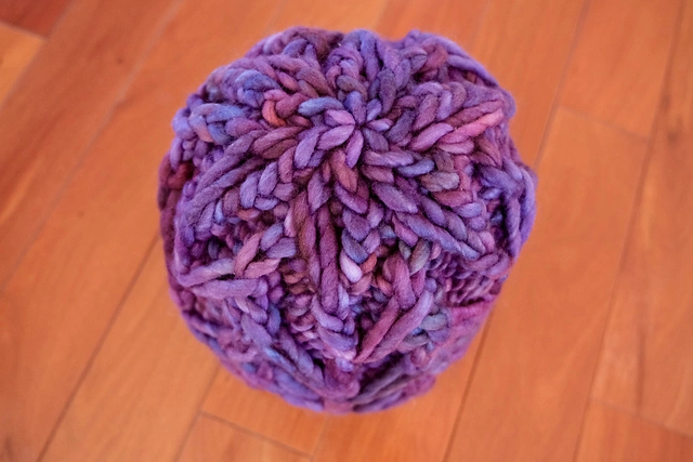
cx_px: 346
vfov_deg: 45.0
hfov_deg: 63.6
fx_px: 558
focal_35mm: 29
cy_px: 231
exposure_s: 1/125
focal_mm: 19.2
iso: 2500
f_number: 4
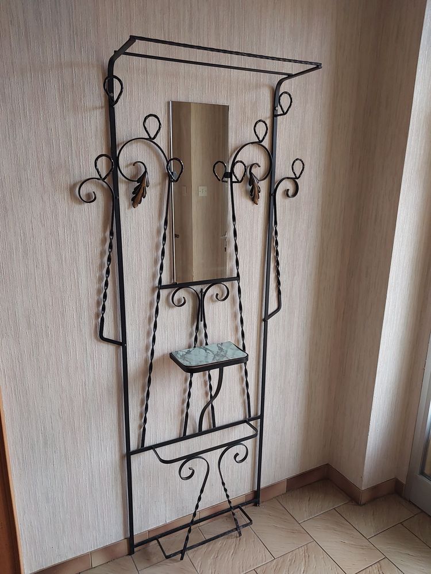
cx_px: 216
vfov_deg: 60.0
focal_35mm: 30
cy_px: 287
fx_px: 498
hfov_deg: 46.8
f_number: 1.8
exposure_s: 1/50
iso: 200
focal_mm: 4.6
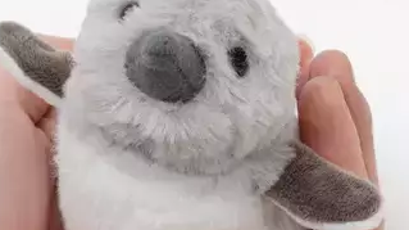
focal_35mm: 138
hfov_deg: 15.6
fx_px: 1496
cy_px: 164
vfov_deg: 8.8
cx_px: 168
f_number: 16
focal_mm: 70
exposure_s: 1/125
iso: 640
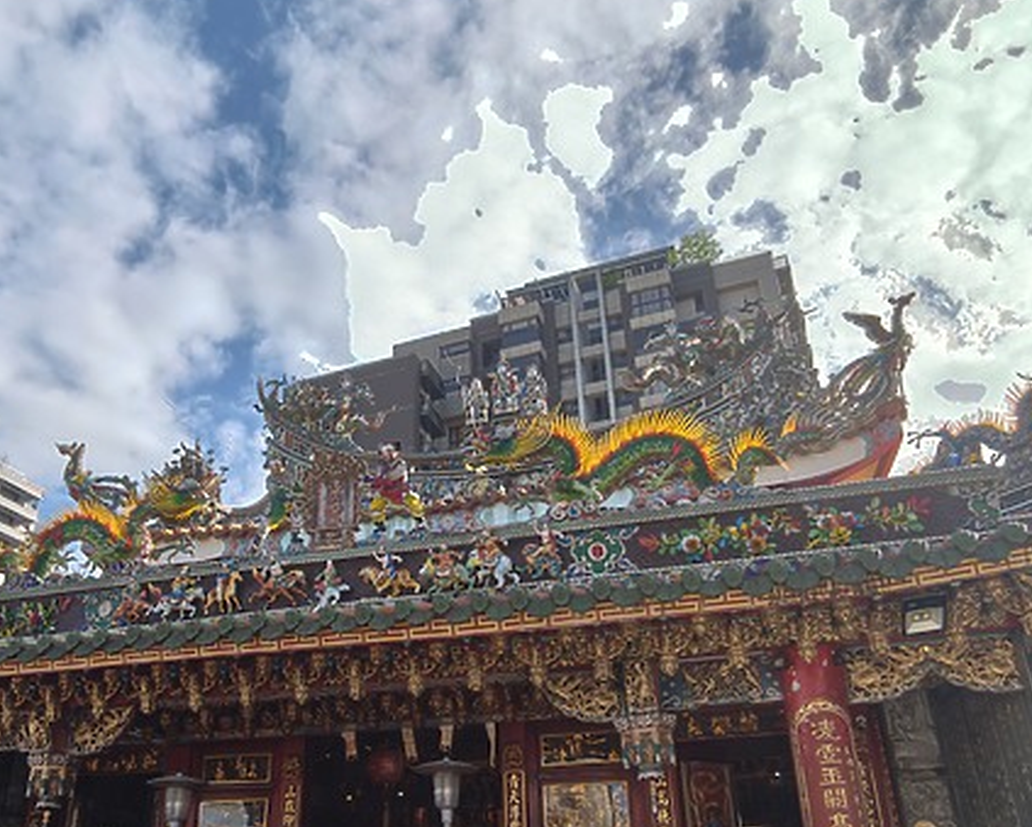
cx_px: 464
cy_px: 523
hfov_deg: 63.9
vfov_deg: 52.6
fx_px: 825
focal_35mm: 27
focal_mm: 2.32
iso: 50
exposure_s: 1/284
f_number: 2
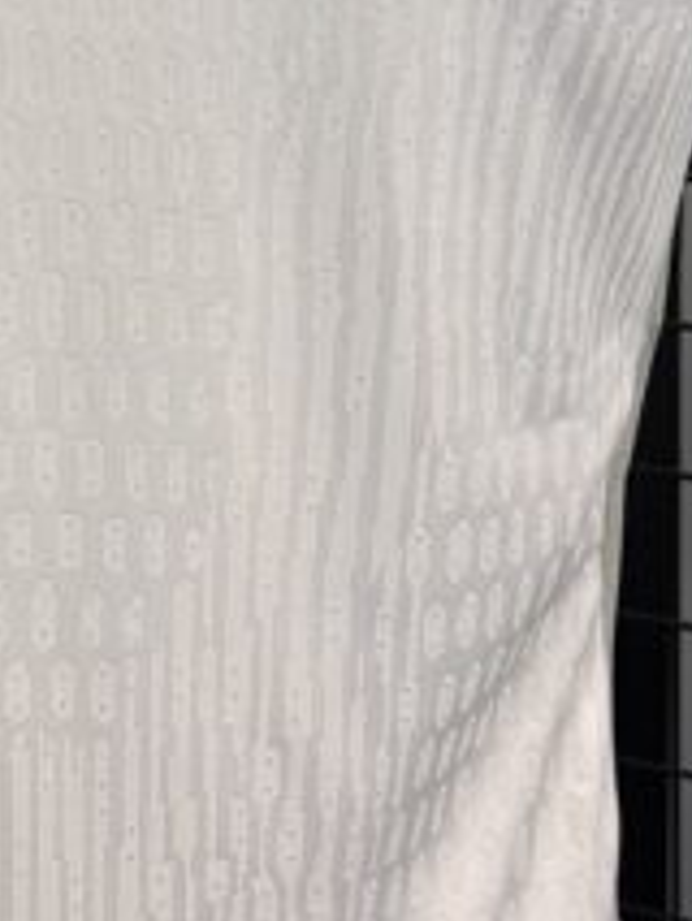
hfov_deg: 16.1
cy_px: 169
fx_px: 2396
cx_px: 13
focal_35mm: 90
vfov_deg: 21.5
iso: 64
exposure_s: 1/214
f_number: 1.78
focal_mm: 6.86
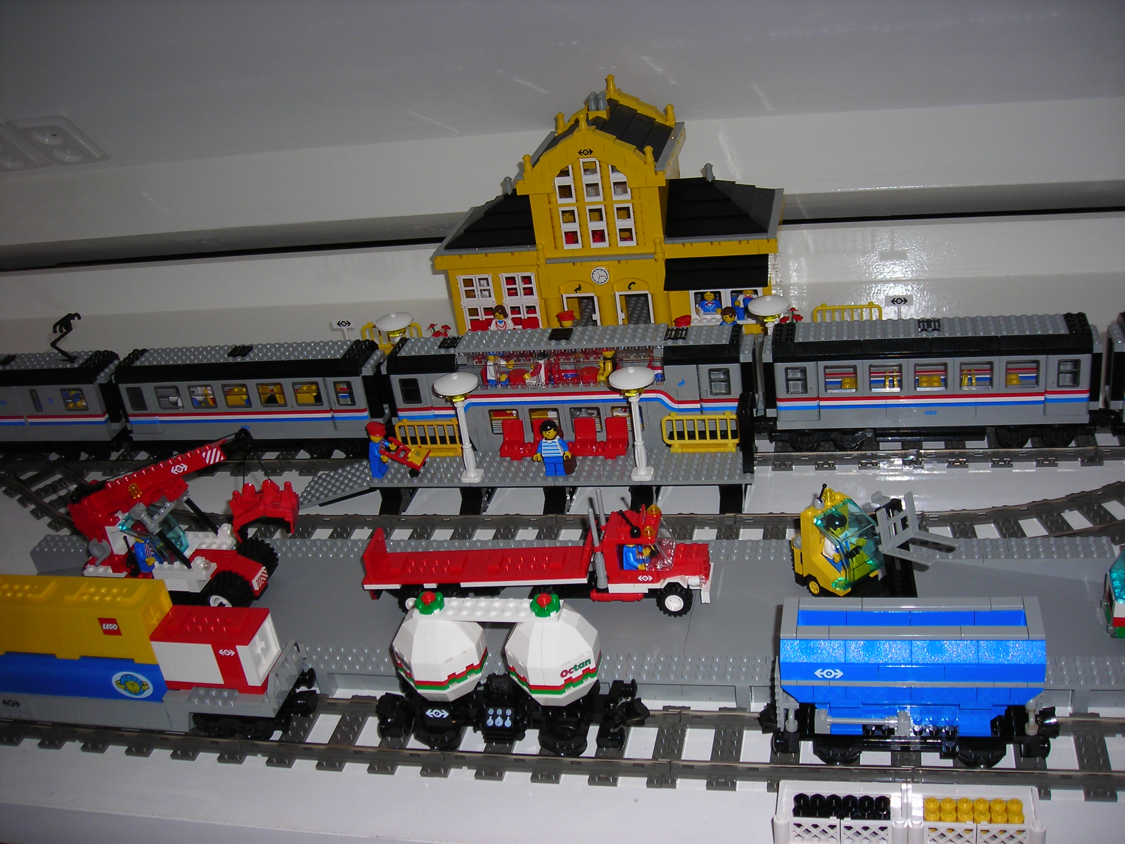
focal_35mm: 38
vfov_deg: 37.7
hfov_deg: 49.0
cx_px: 562
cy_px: 422
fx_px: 1235
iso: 50
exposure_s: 1/60.1
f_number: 3.2
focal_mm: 6.3
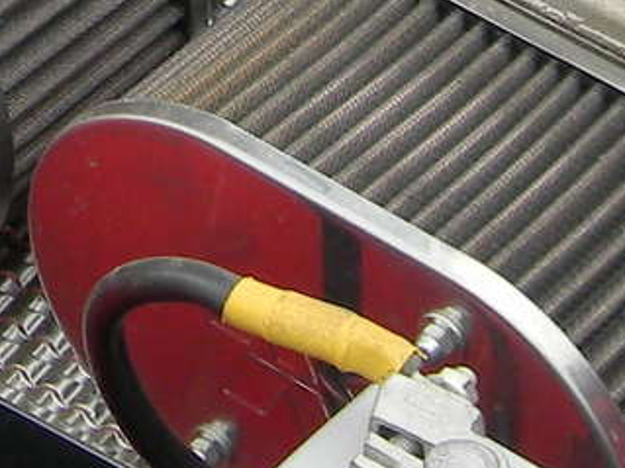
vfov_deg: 5.6
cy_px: -537
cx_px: 231
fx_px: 4638
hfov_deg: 7.7
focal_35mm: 257
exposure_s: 1/74.7
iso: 80
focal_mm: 7.3
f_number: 3.8
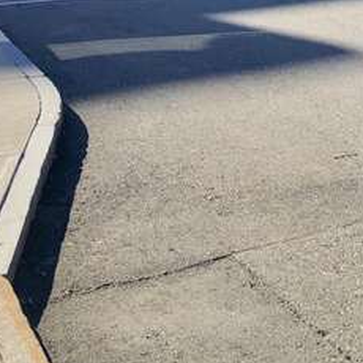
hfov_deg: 19.9
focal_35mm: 86
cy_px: -229
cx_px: 311
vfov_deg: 17.5
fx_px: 1020
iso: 20
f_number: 1.8
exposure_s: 1/1091
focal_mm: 3.99
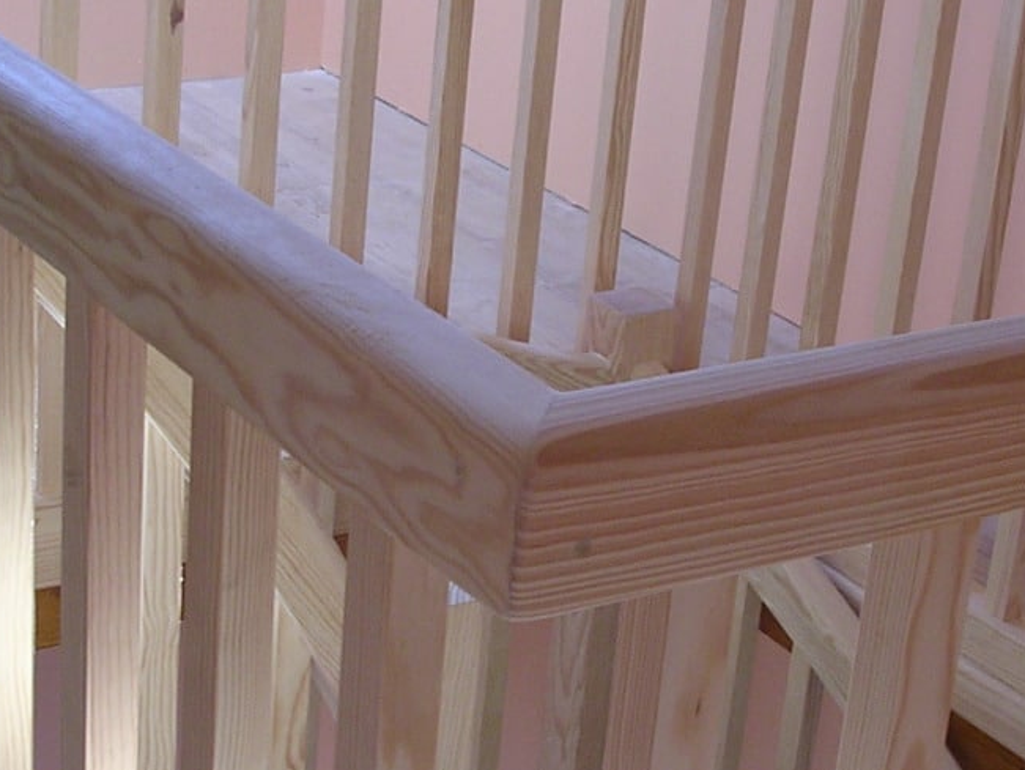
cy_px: 359
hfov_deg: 23.3
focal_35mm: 84
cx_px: 559
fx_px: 2489
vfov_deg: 17.6
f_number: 2.8
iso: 100
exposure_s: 1/39.7
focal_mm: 5.8
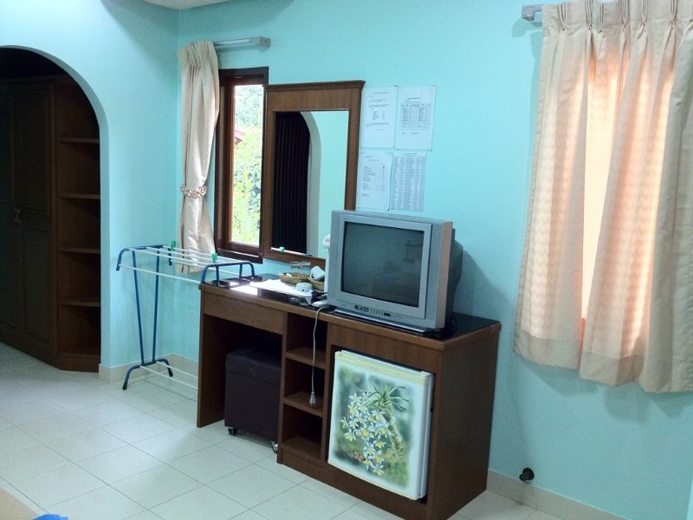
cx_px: 346
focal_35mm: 35
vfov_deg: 40.7
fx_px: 701
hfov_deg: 52.6
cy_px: 260
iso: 200
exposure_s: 1/20
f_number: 2.4
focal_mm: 4.28
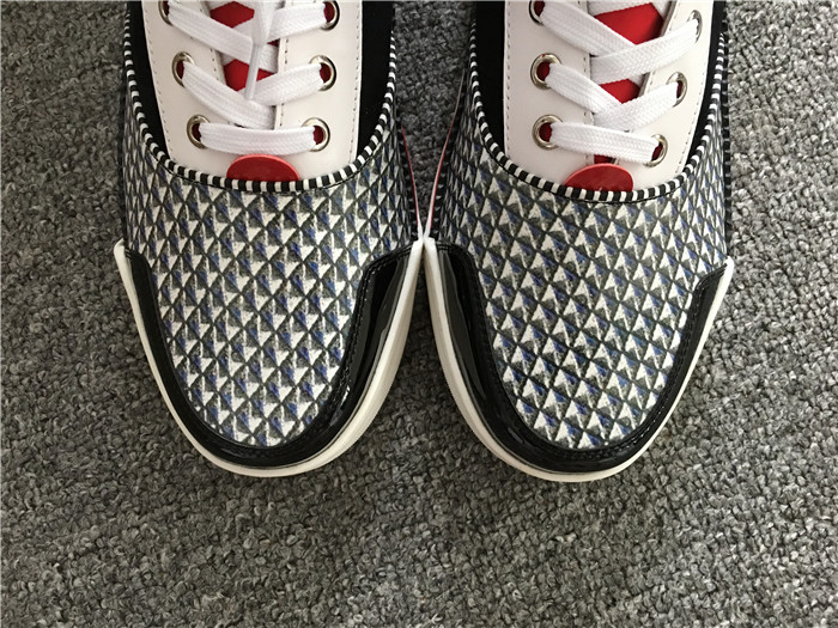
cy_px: 314
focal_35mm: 29
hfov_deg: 61.7
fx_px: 702
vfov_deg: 48.2
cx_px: 419
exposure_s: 1/17
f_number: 2.2
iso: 125
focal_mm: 4.15
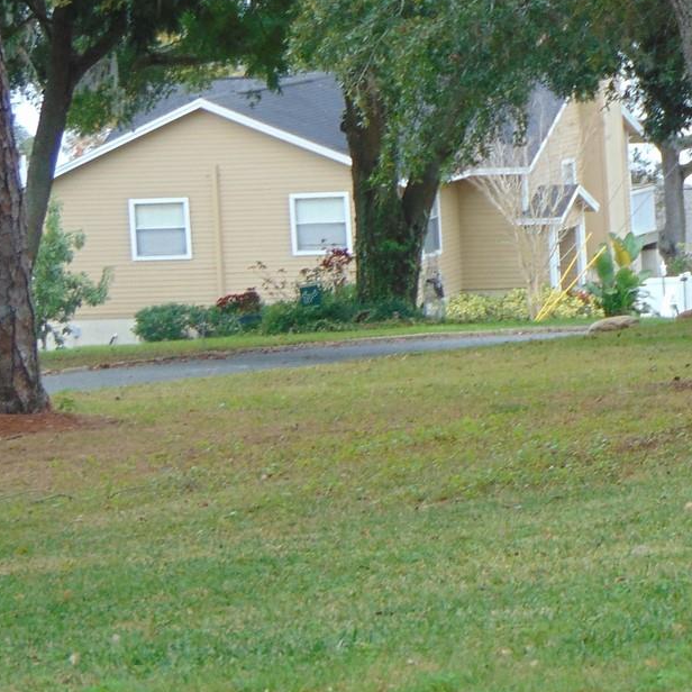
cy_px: 117
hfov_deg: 7.0
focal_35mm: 248
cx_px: 837
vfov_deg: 7.0
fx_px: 5609
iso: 80
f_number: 3.9
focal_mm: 19.4
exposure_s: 1/60
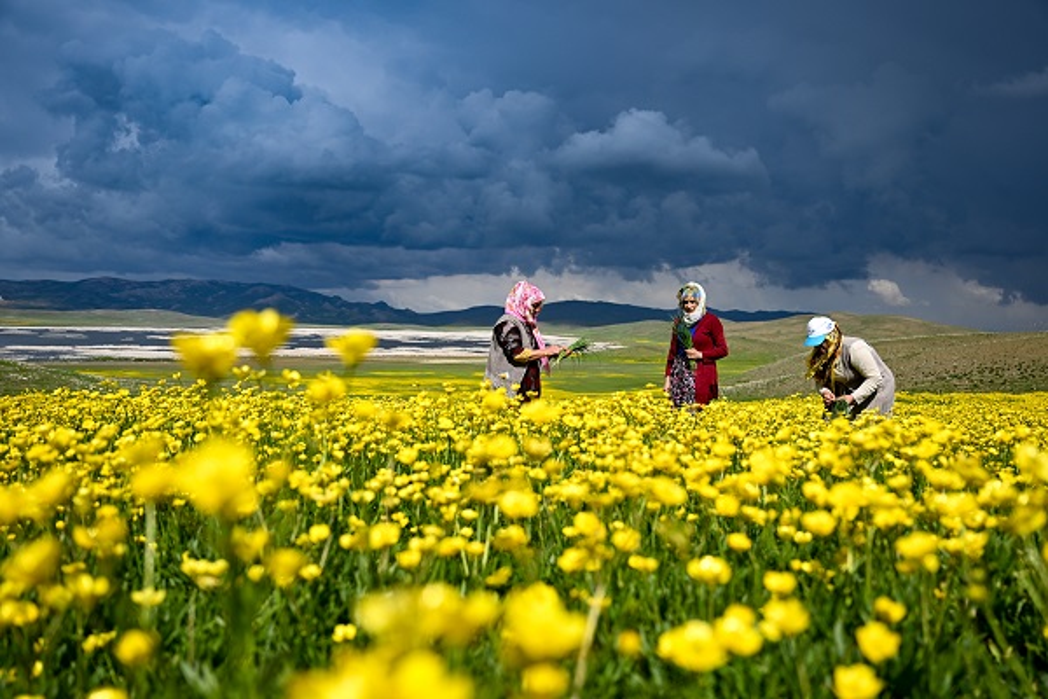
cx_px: 524
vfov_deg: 40.0
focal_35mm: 33
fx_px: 961
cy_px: 350
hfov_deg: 57.2
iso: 100
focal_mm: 33
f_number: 3.5
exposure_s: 1/2000
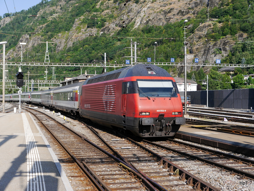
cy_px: 96
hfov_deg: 38.2
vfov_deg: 29.1
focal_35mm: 50
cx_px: 127
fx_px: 367
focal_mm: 25
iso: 160
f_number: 7.1
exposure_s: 1/320
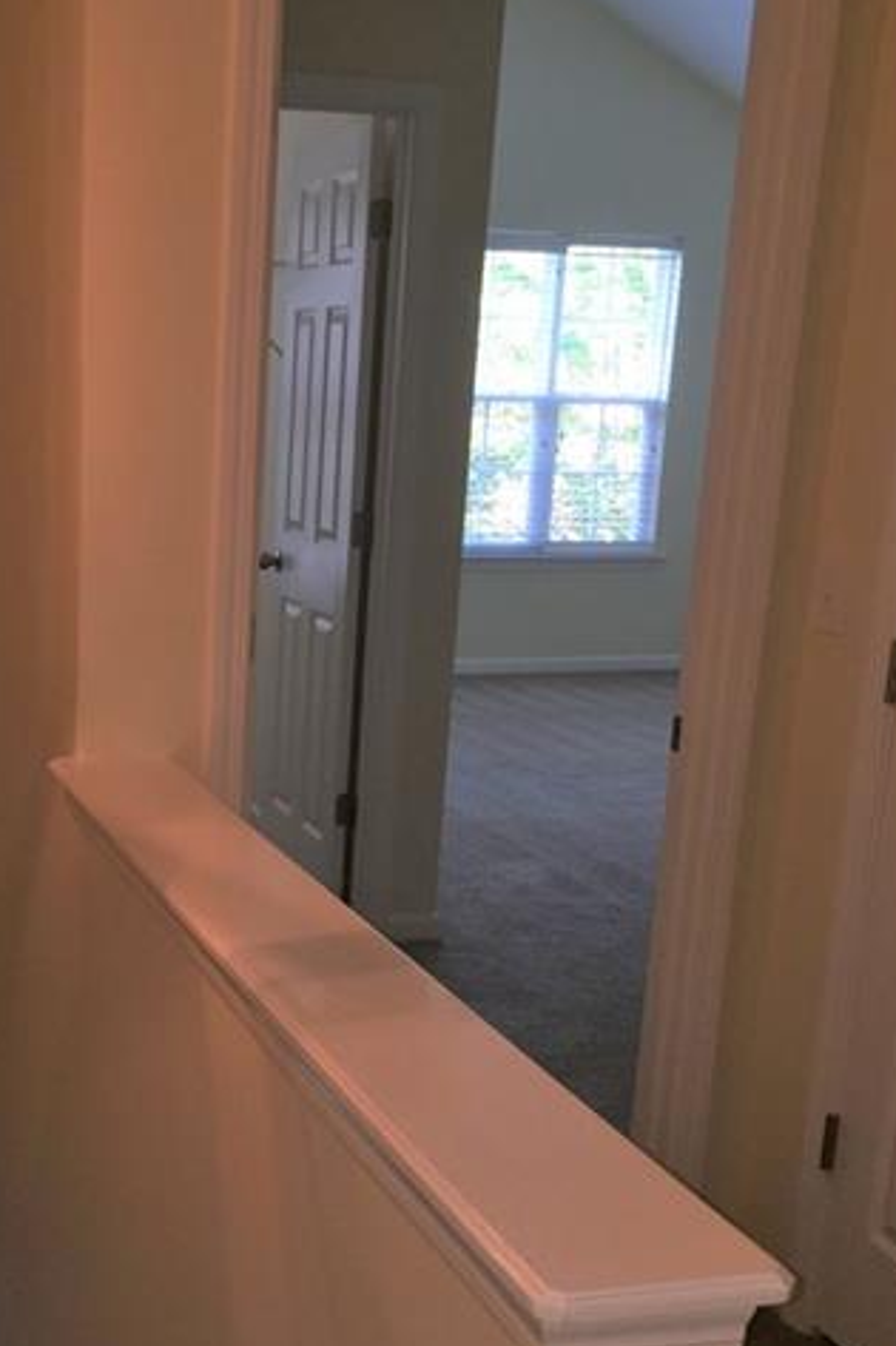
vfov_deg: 39.9
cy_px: 885
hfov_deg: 27.1
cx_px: 210
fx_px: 1831
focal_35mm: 49
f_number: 2.2
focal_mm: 4.15
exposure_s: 1/31
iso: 32
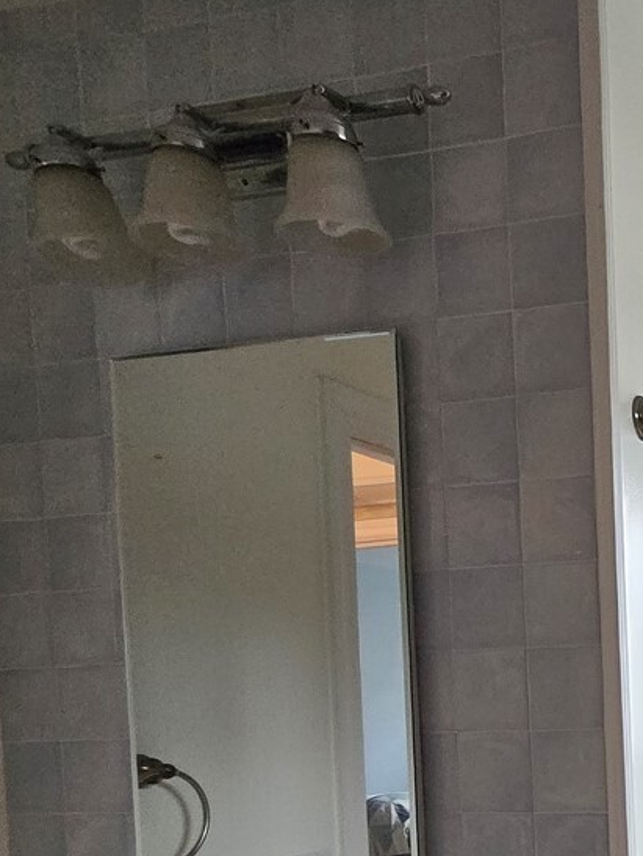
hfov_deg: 29.0
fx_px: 940
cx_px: 878
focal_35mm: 38
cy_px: 750
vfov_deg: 45.0
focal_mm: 1.7
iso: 400
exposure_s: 1/60
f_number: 2.2
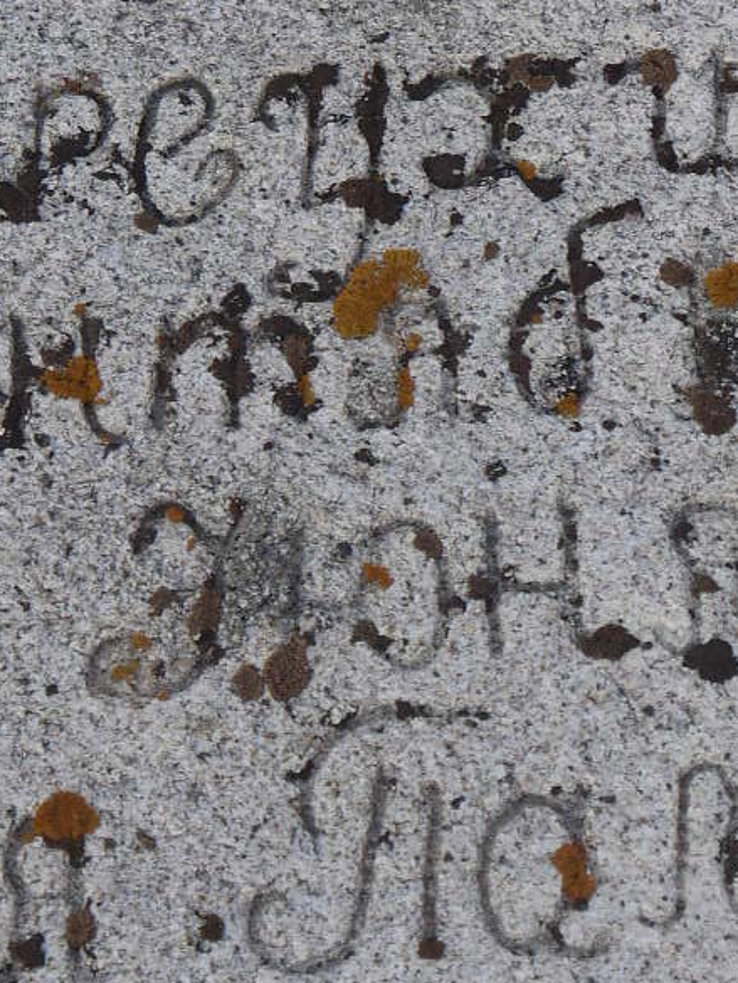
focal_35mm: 140
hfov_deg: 10.6
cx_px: 166
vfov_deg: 13.8
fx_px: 3978
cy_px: -54
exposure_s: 1/160
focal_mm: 20
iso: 160
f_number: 5
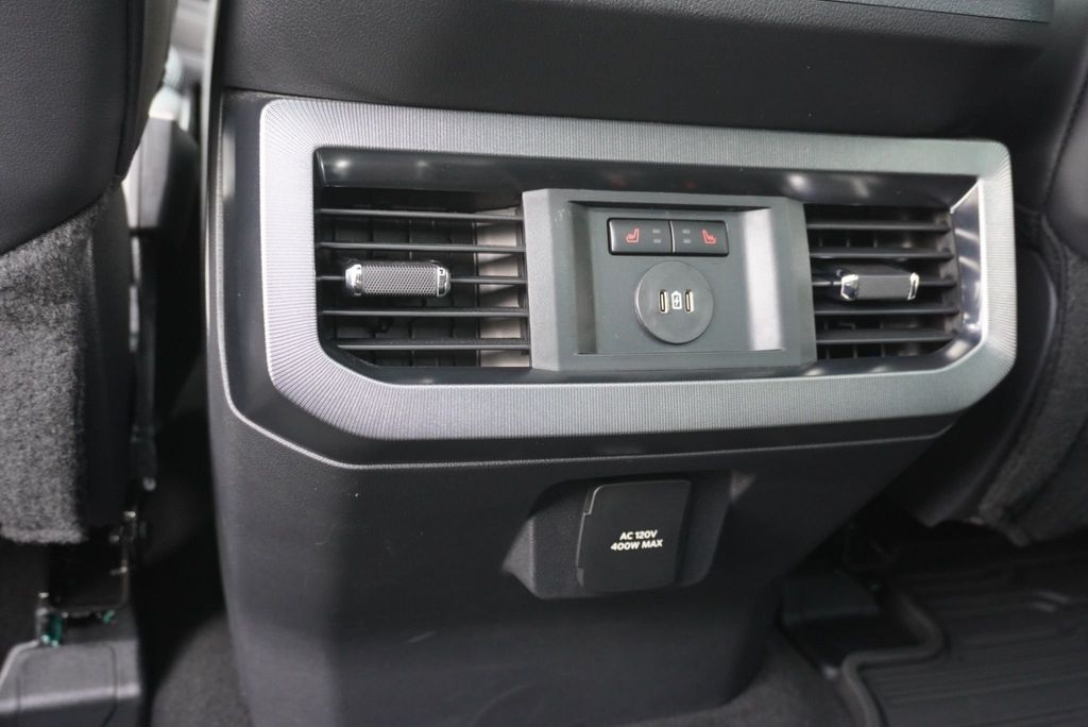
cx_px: 544
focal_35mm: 32
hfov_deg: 59.5
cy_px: 364
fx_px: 952
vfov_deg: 41.8
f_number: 4
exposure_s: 1/60
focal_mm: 21
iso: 1600
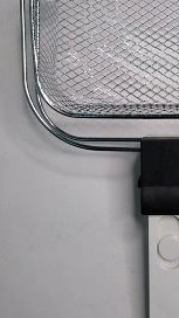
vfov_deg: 39.2
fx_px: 439
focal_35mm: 52
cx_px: 166
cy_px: 98
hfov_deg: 22.4
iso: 131
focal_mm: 3.46
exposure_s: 1/60
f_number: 2.2
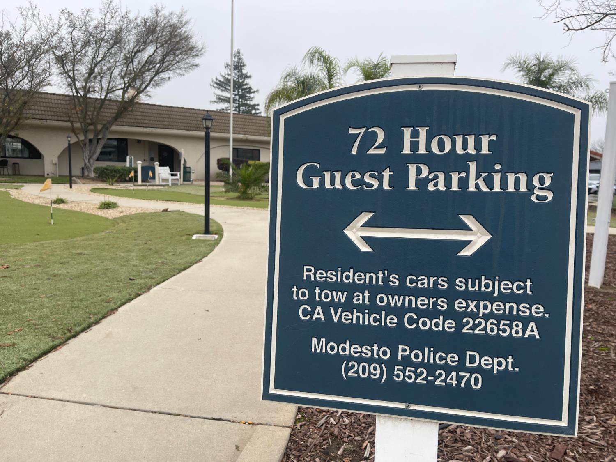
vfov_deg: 54.9
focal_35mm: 25
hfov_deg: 69.4
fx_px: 445
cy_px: 231
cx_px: 308
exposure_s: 1/432
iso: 32
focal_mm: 5.1
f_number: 1.6
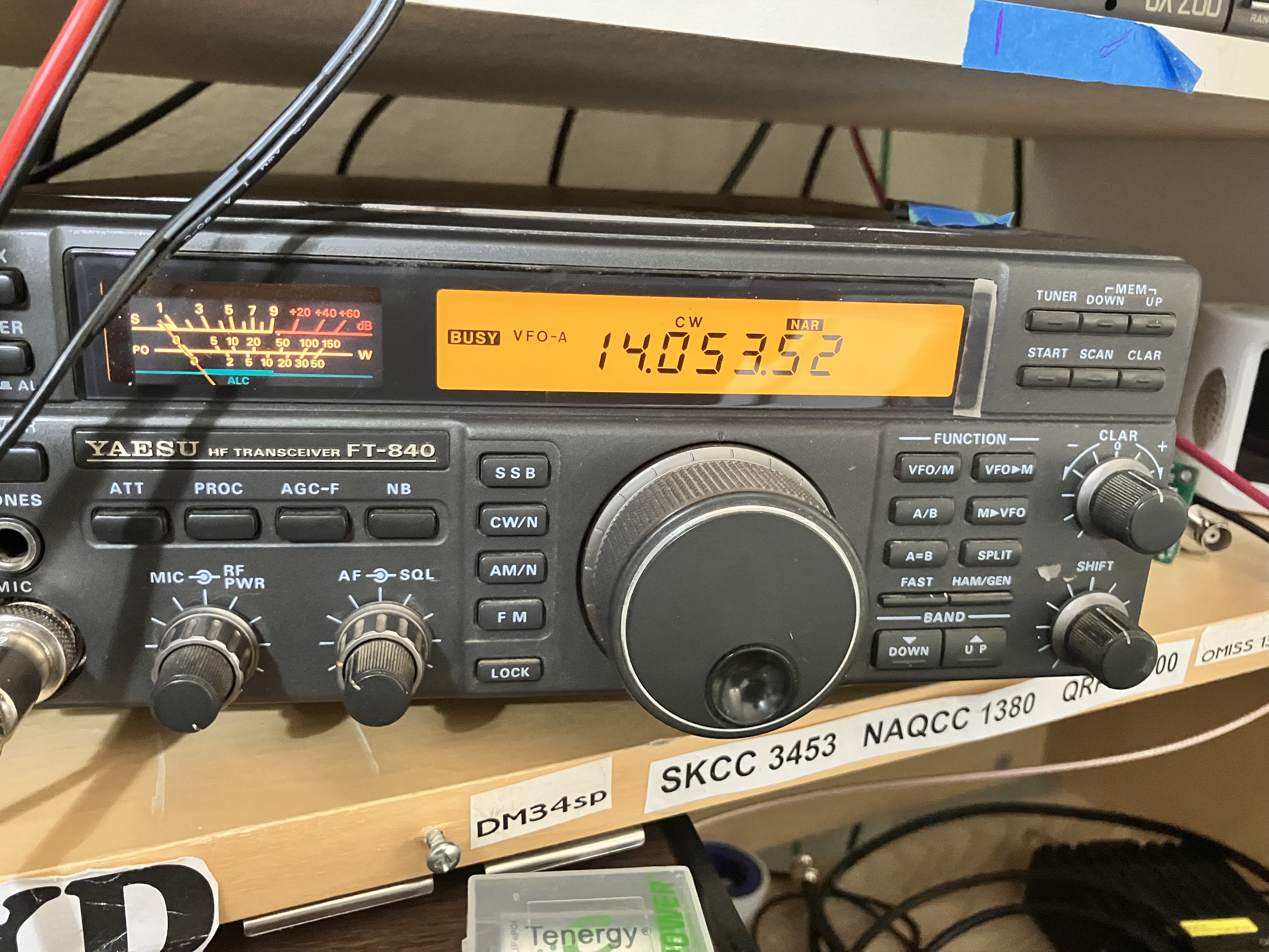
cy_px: 476
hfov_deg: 63.4
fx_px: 1026
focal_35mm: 28
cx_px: 634
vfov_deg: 49.7
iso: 640
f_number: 1.8
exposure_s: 1/30
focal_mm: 3.99
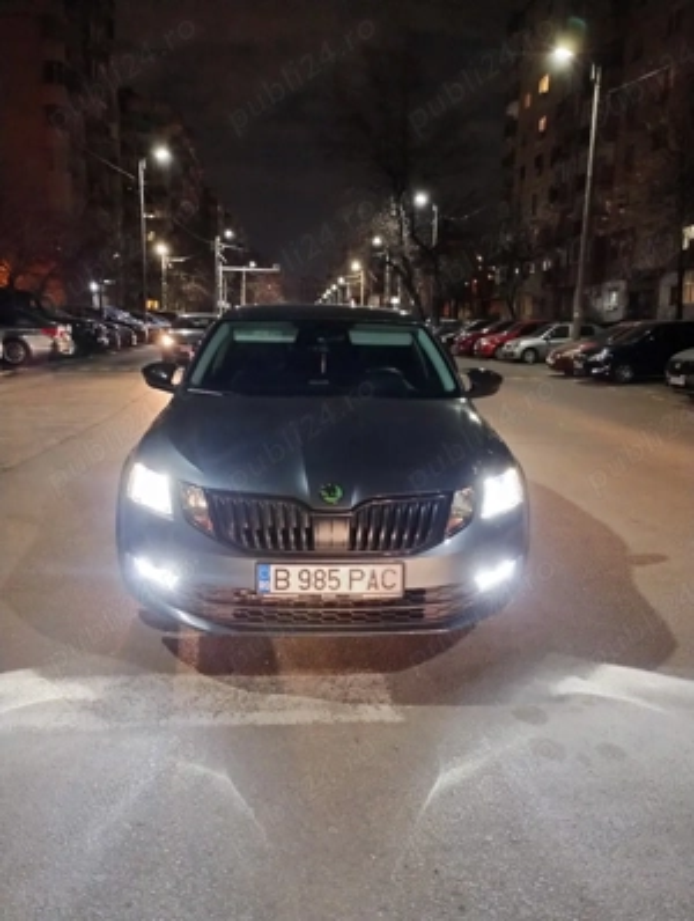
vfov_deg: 63.4
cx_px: 347
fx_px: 746
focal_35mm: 28
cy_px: 460
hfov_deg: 49.9
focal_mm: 4.27
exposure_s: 1/20
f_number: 1.8
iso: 3344
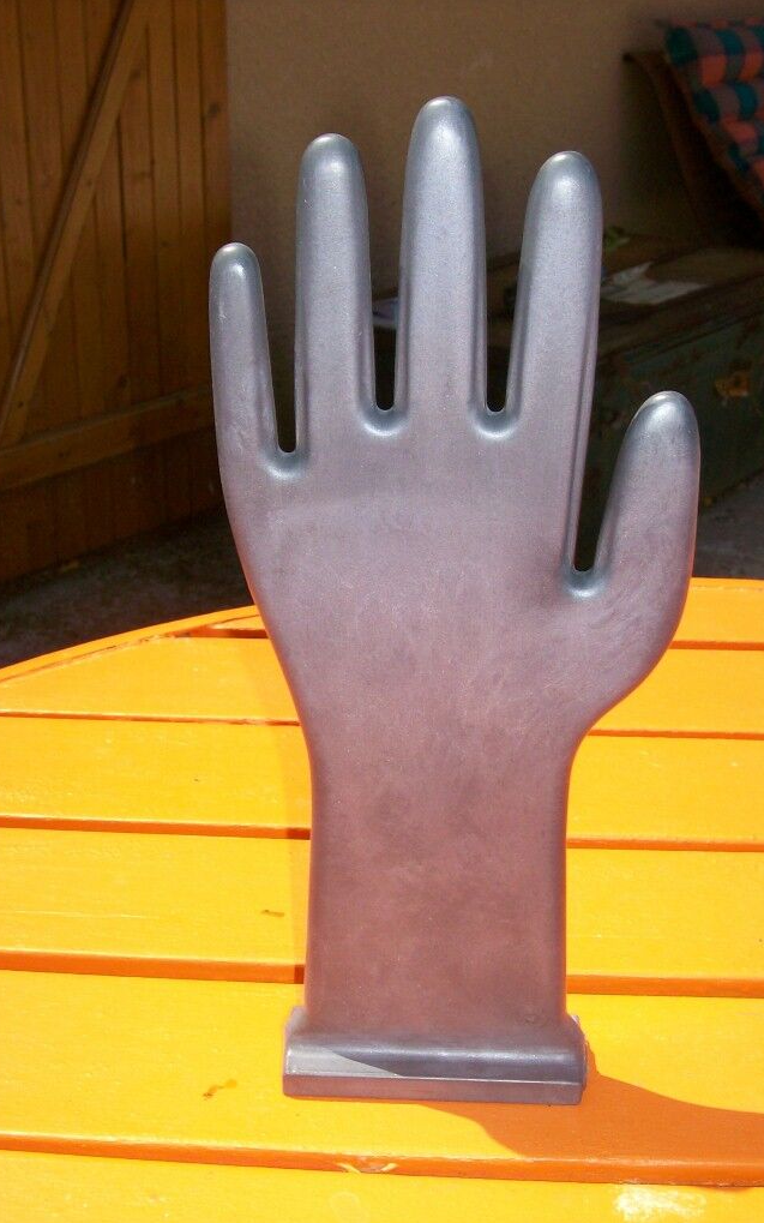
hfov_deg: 26.9
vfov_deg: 41.8
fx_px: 1599
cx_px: 371
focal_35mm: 48
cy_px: 613
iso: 80
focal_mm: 7.6
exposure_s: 1/606
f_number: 5.4
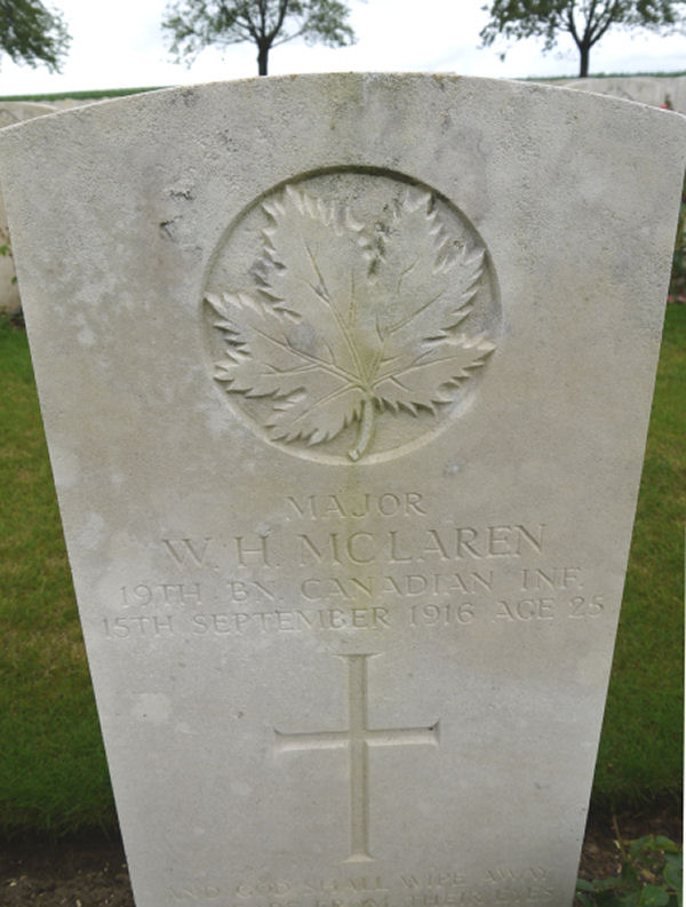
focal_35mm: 28
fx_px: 736
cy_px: 454
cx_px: 343
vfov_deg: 63.3
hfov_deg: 50.0
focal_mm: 14
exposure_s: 1/250
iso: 160
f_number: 6.3
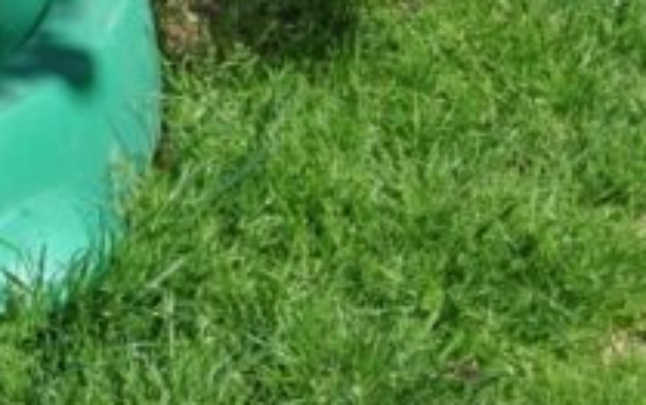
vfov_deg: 7.6
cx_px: -297
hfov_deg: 11.7
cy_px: 22
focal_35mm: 172
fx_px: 3031
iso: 100
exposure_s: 1/250
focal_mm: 38
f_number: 8
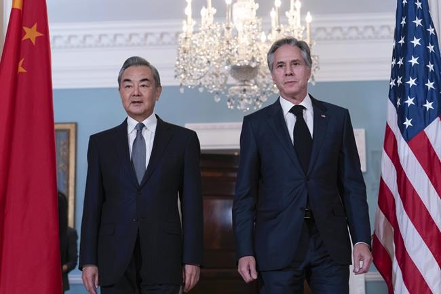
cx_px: 220
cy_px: 147
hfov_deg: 28.9
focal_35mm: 70
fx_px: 857
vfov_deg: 19.4
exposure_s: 1/320
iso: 2000
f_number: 4
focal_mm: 70
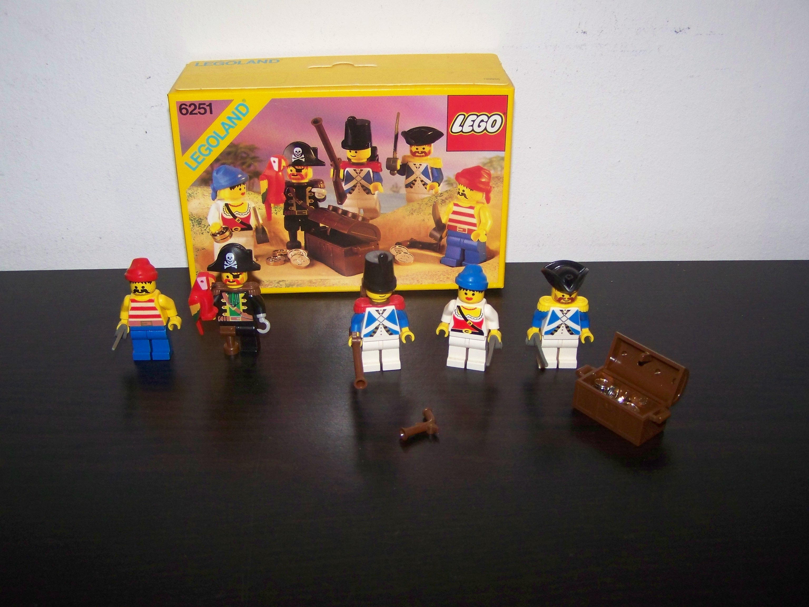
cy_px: 304
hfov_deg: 49.0
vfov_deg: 37.7
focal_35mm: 38
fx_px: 888
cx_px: 404
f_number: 2.8
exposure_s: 1/30
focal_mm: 6.3
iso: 200
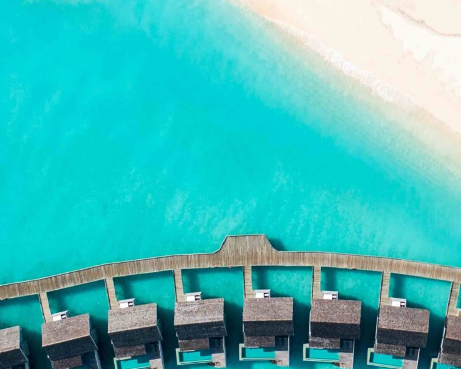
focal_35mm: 91
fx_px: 1241
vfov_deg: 16.7
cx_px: 362
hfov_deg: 20.8
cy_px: 45
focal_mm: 10.26
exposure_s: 1/160
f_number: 3.2
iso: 100
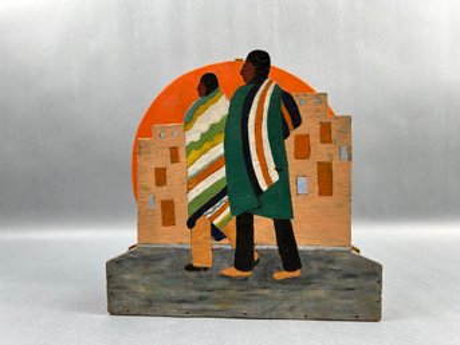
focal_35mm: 26
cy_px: 172
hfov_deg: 67.3
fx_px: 345
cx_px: 230
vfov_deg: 53.0
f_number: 1.5
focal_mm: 5.7
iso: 80
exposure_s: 1/120
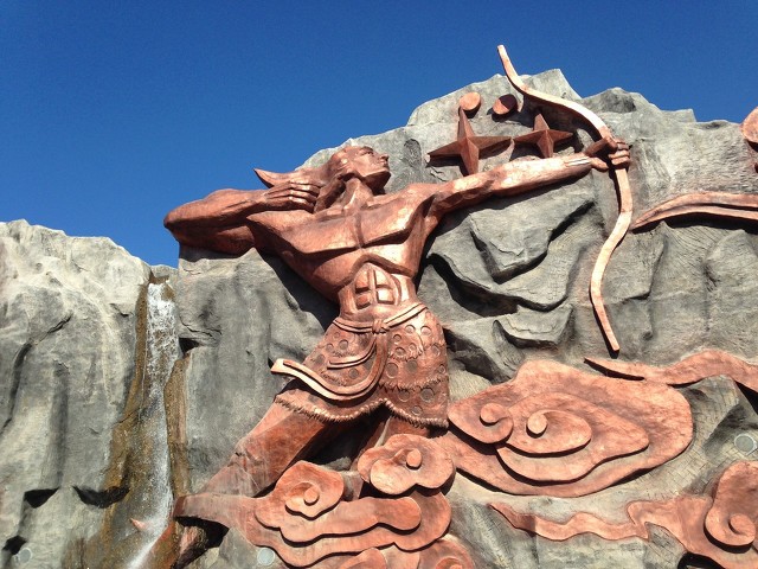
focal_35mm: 33
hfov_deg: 55.4
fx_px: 723
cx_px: 379
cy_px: 284
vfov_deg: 42.9
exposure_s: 1/1506
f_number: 2.4
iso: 50
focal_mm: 4.12
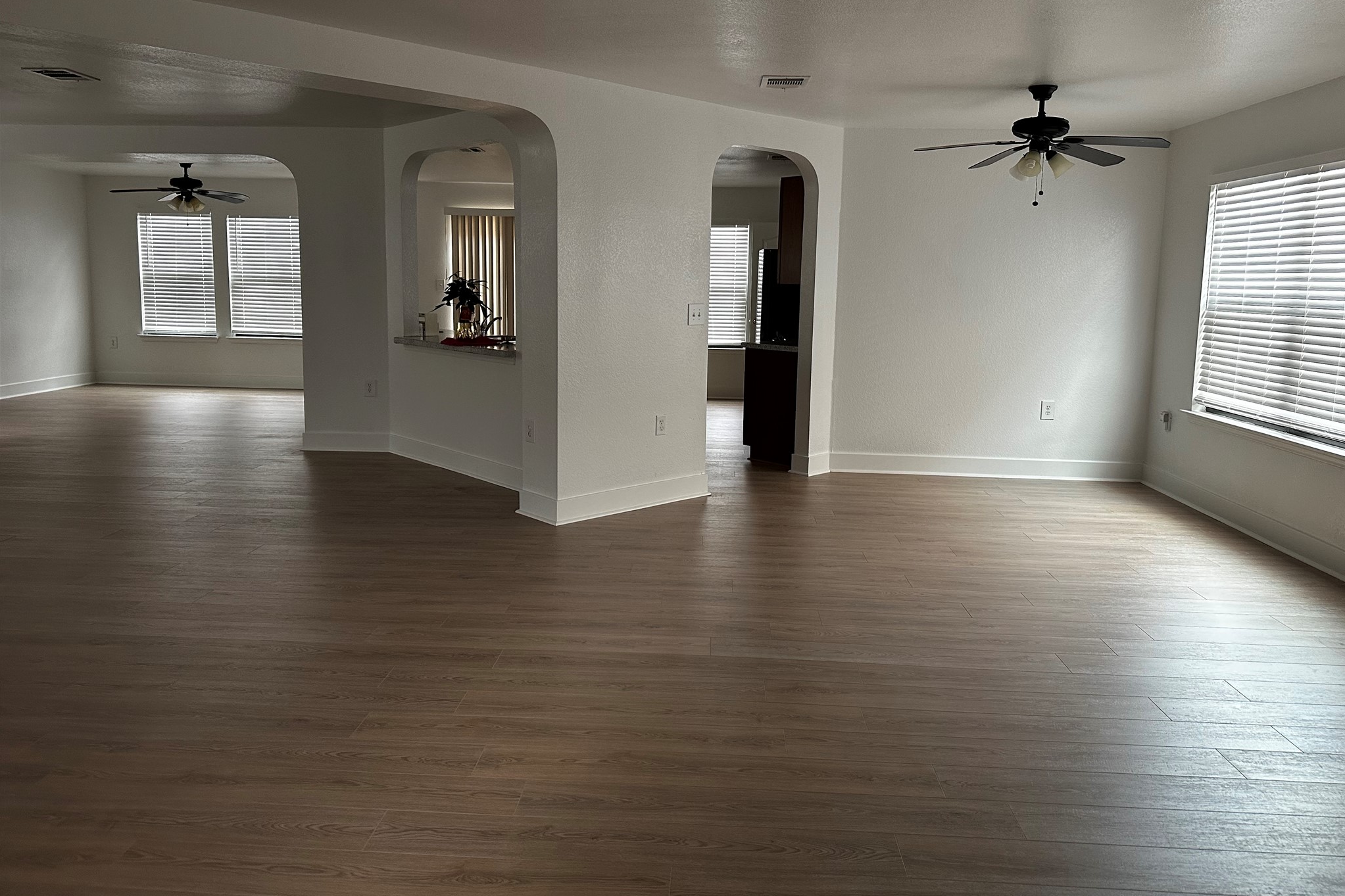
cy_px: 402
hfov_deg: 71.5
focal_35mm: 25
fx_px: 934
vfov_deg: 51.2
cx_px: 673
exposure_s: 1/89
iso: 250
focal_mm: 6.86
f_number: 1.78
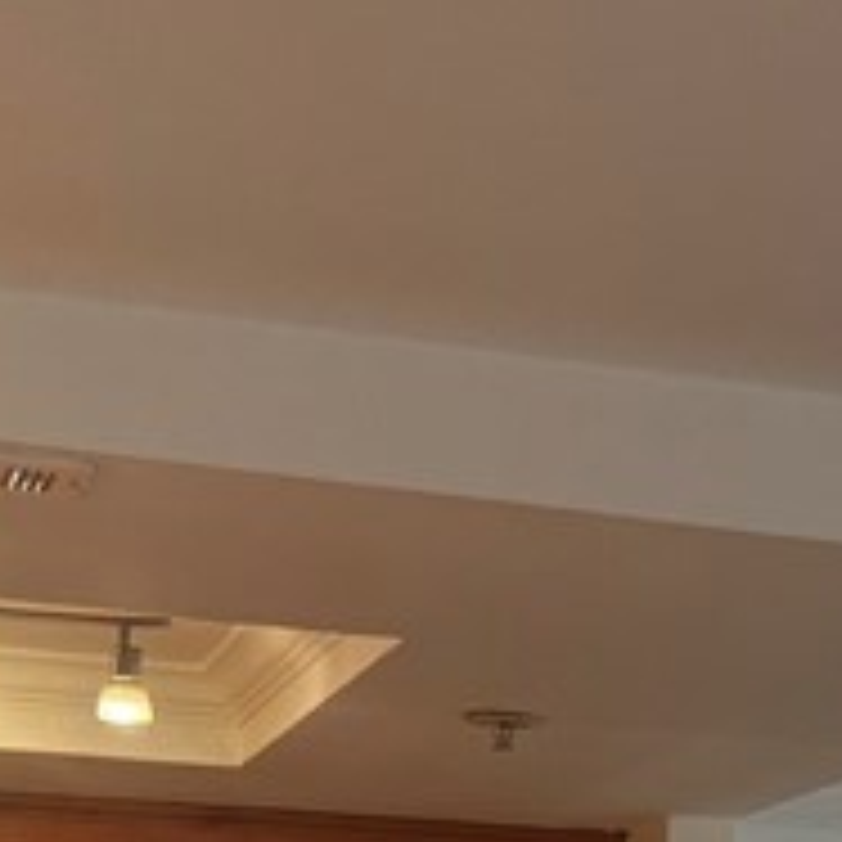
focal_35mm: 116
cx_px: 892
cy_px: 1328
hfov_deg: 14.7
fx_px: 3192
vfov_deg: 13.9
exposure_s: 1/60
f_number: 1.78
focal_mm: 6.76
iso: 500
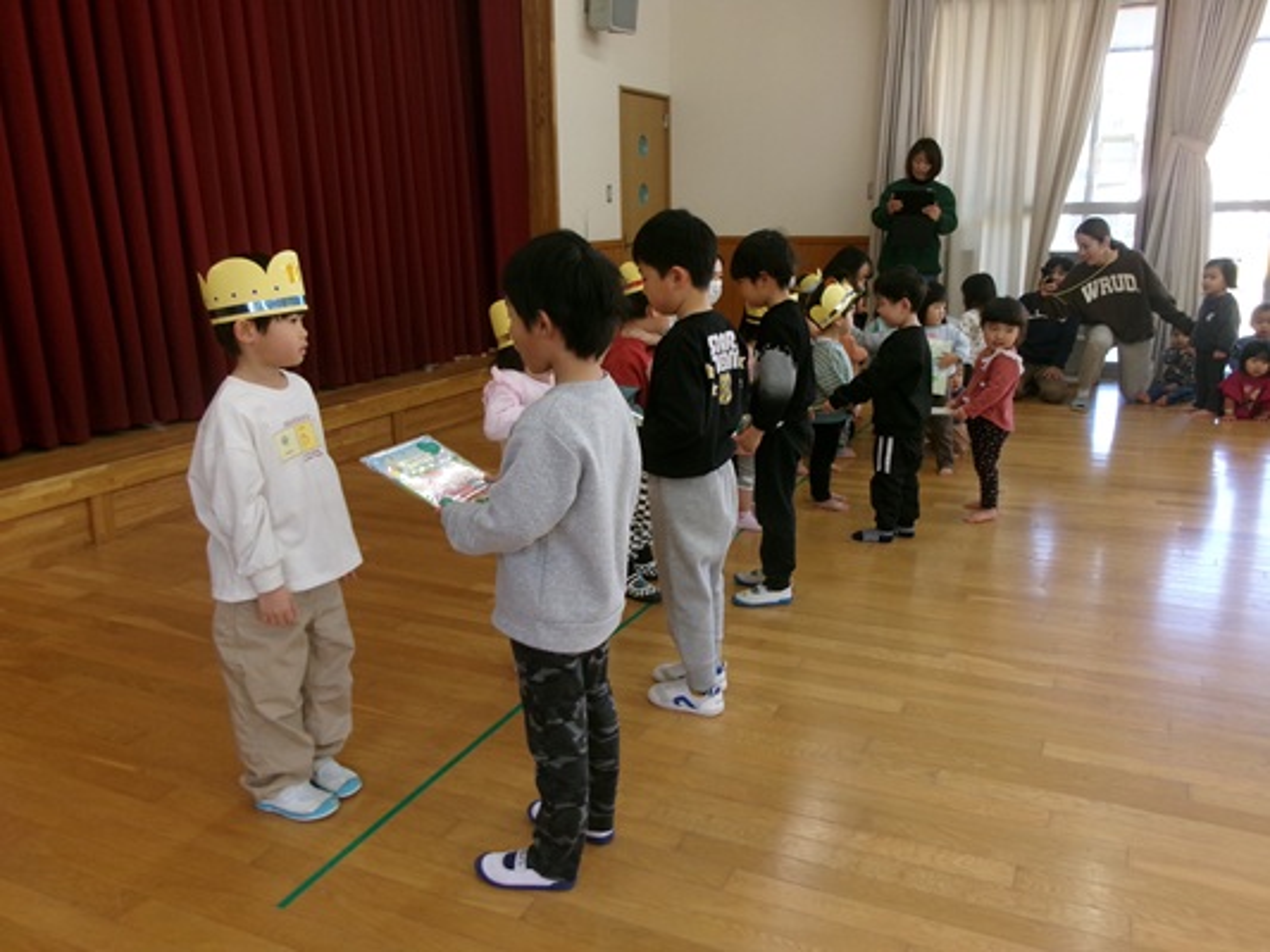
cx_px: 635
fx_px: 1028
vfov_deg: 49.8
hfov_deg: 63.4
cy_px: 476
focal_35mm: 28
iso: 200
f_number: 3.9
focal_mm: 5.1
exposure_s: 1/34
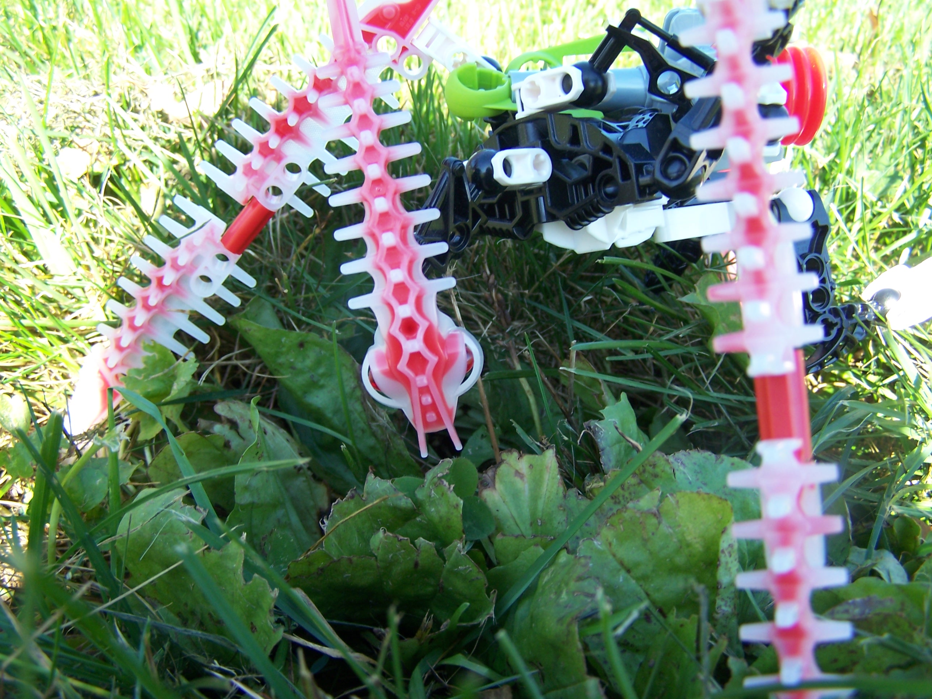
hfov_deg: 49.0
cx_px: 466
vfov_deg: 37.7
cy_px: 350
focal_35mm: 38
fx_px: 1023
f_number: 2.8
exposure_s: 1/125
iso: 80
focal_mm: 6.3
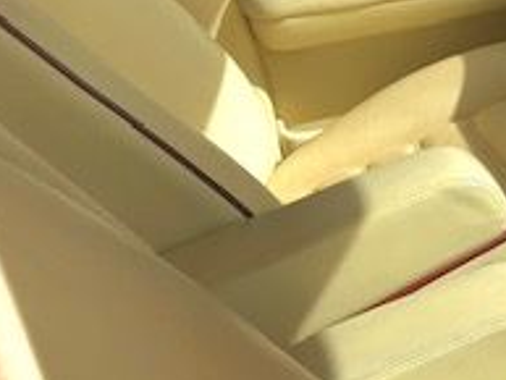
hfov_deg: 18.0
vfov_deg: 15.9
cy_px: 228
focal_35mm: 93
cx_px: 826
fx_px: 1360
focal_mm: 3.99
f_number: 1.8
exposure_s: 1/857
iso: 20
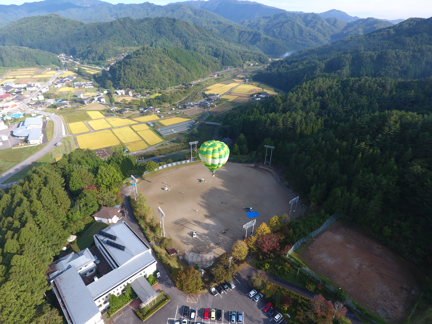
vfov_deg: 66.0
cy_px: 162
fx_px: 250
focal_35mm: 20
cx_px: 216
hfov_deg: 81.7
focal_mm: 3.61
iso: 100
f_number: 2.8
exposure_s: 1/310
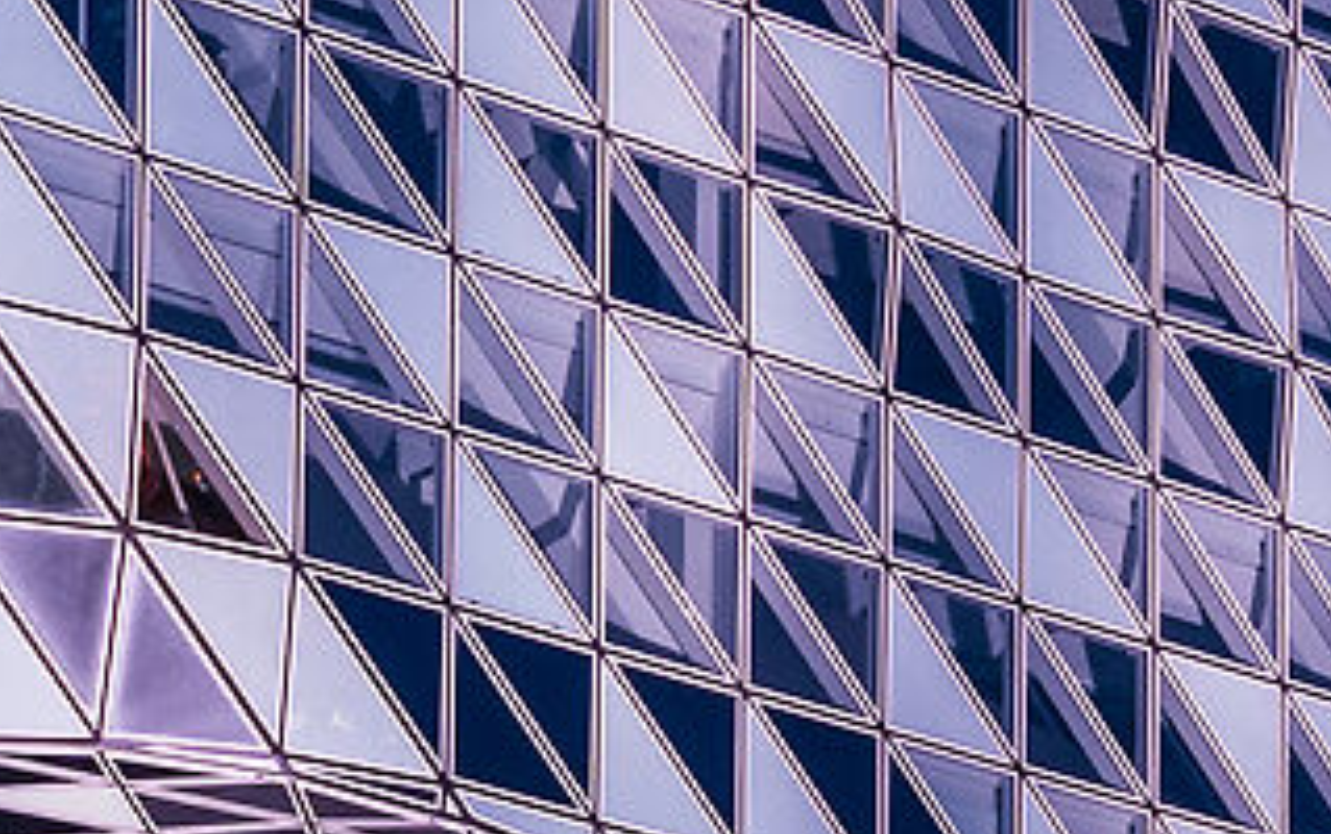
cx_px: 801
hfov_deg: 8.6
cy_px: 1322
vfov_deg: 5.3
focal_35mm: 245
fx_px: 8895
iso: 100
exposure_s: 8
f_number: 11
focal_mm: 32
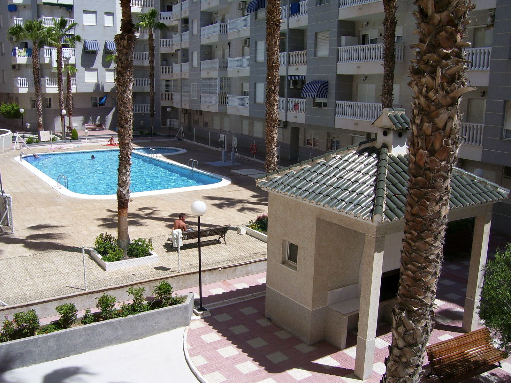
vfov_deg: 41.8
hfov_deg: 54.0
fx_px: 502
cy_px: 192
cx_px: 256
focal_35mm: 34
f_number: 4.8
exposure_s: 1/750
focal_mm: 5.6
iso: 80
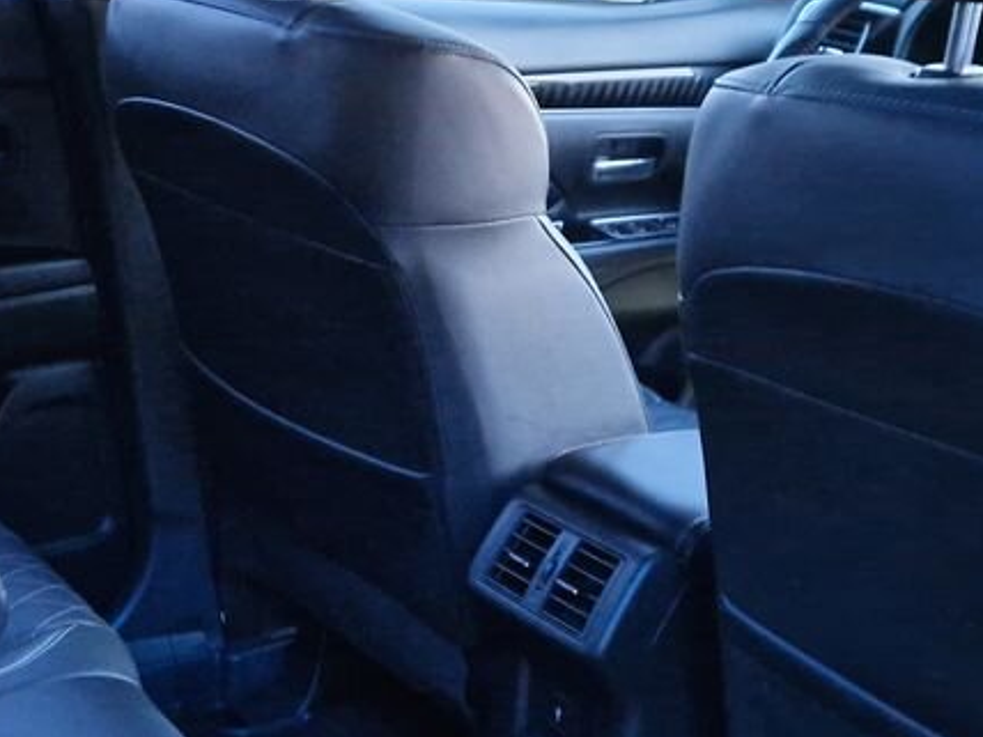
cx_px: 345
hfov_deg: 34.7
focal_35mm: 55
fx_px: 1562
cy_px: 590
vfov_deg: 26.1
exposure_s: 1/10
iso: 2500
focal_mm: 5.4
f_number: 1.8
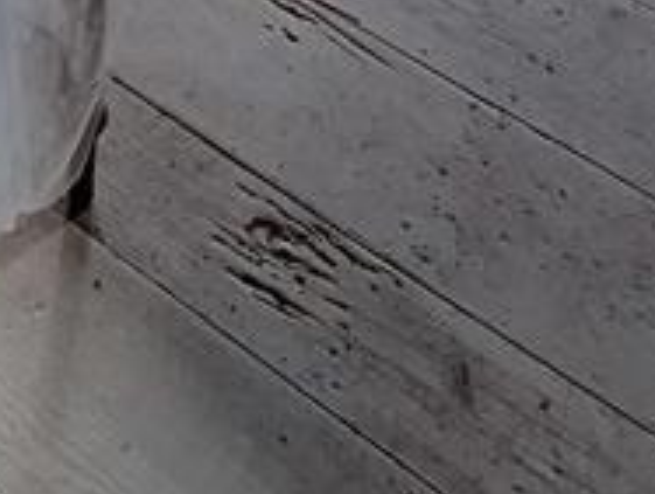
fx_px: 1346
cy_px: -792
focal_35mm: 71
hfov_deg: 27.0
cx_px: 175
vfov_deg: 13.2
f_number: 2.2
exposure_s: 1/24
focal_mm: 1.74
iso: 160
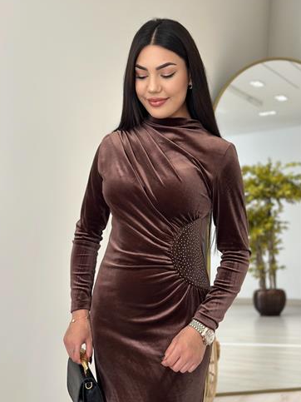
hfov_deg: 27.5
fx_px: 615
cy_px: 212
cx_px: 140
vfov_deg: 36.2
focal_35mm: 53
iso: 80
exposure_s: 1/218
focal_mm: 6.86
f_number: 1.78
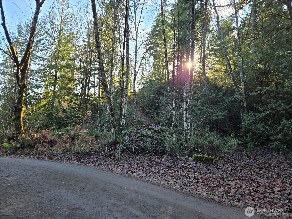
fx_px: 194
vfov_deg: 58.9
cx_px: 146
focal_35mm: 23
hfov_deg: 73.9
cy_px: 110
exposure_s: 1/268
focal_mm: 5.4
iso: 25
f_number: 1.8
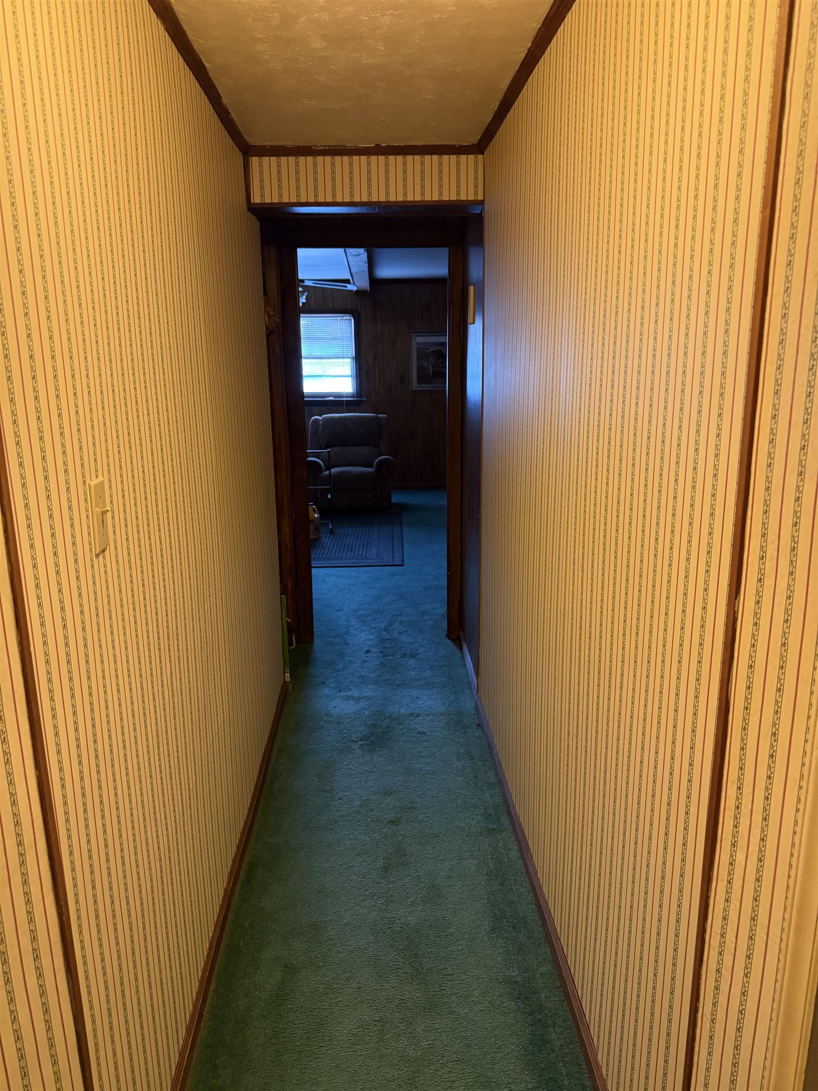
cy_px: 546
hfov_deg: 56.8
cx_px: 409
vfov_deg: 71.6
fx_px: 756
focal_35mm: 24
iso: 640
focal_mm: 6.76
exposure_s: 1/40
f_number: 1.78
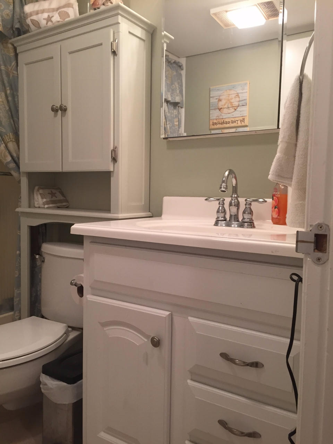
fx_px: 372
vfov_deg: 61.7
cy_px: 222
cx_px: 166
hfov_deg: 48.2
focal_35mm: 29
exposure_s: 1/30
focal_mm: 4.15
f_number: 2.2
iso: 80
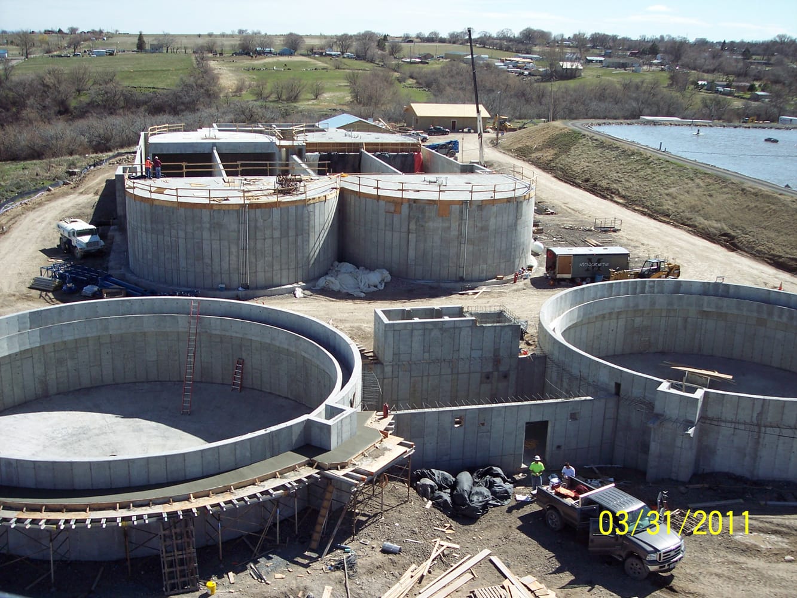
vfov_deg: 36.8
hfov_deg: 47.9
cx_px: 398
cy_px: 299
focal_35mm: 39
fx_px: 898
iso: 100
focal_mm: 8
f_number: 4
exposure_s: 1/750
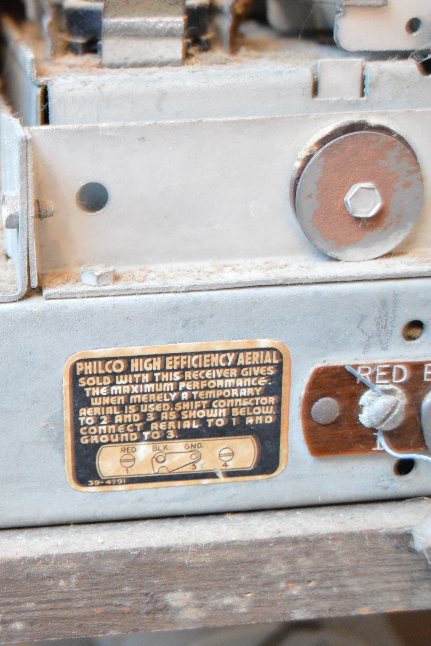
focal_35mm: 71
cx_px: 15
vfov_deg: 28.5
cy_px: 326
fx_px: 1270
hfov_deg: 18.8
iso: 3200
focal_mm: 31
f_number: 4.2
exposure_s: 1/15
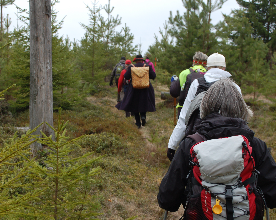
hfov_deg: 32.5
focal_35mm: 58
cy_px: 110
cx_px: 143
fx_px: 474
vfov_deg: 26.2
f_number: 6.3
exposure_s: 1/160
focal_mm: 34
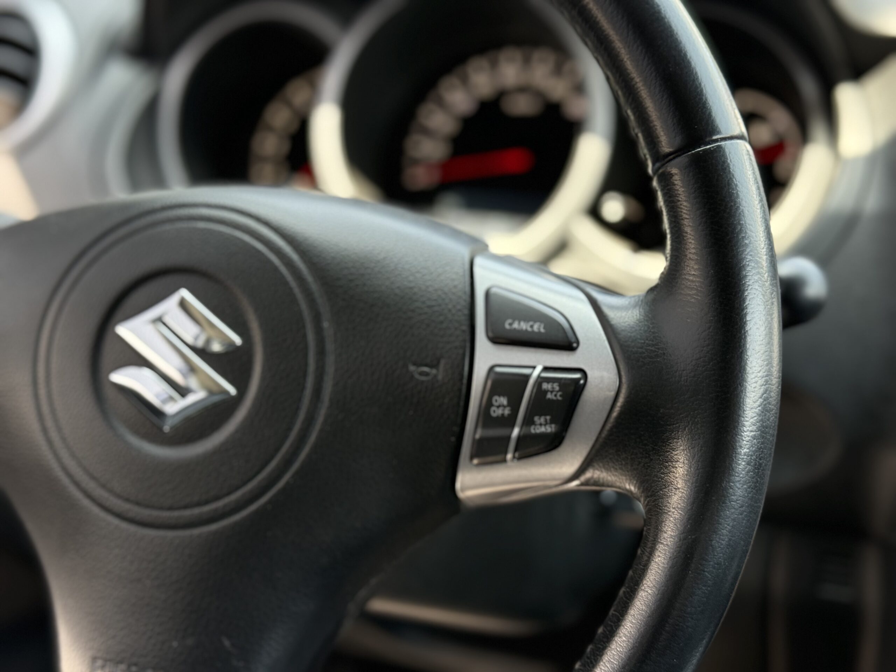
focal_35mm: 48
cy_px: 336
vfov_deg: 30.3
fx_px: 1242
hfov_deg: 39.7
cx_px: 448
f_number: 1.78
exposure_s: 1/155
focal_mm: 6.76
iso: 200
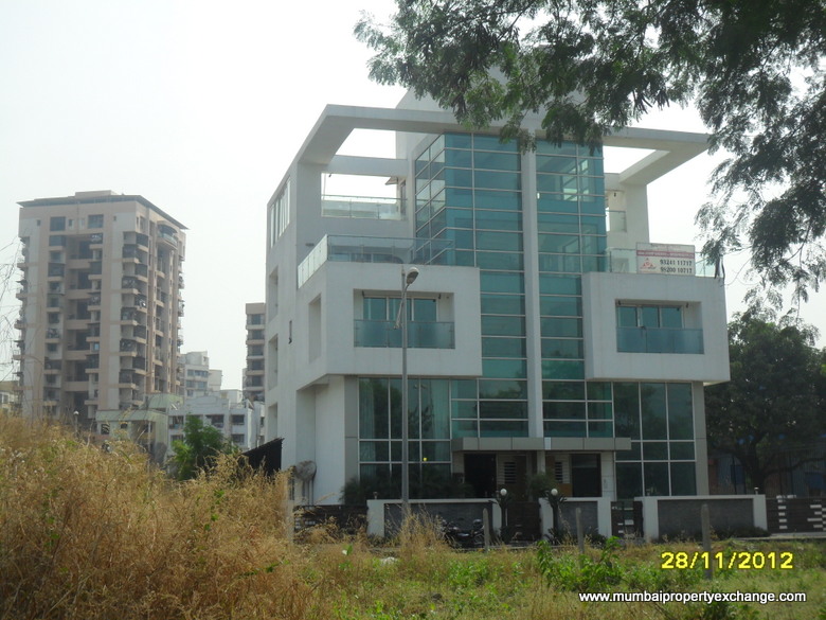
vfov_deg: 28.0
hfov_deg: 36.8
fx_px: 1241
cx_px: 413
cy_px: 310
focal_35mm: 52
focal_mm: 9.3
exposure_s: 1/750
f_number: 5
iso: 100
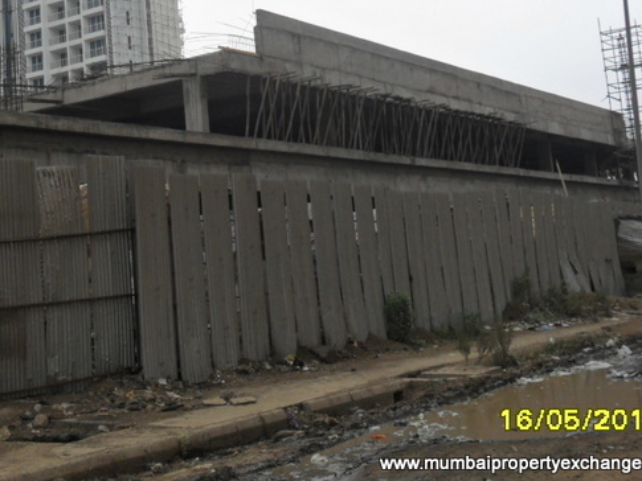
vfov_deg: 23.7
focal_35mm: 61
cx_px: 180
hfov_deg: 31.2
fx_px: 1132
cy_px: 99
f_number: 4
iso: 100
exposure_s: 1/500
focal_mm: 6.6
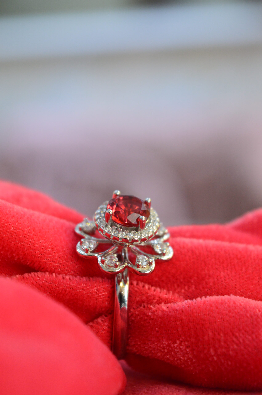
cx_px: 131
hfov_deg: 16.5
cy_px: 198
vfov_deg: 24.6
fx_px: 902
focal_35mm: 82
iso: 800
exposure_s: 1/60
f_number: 6.3
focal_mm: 55
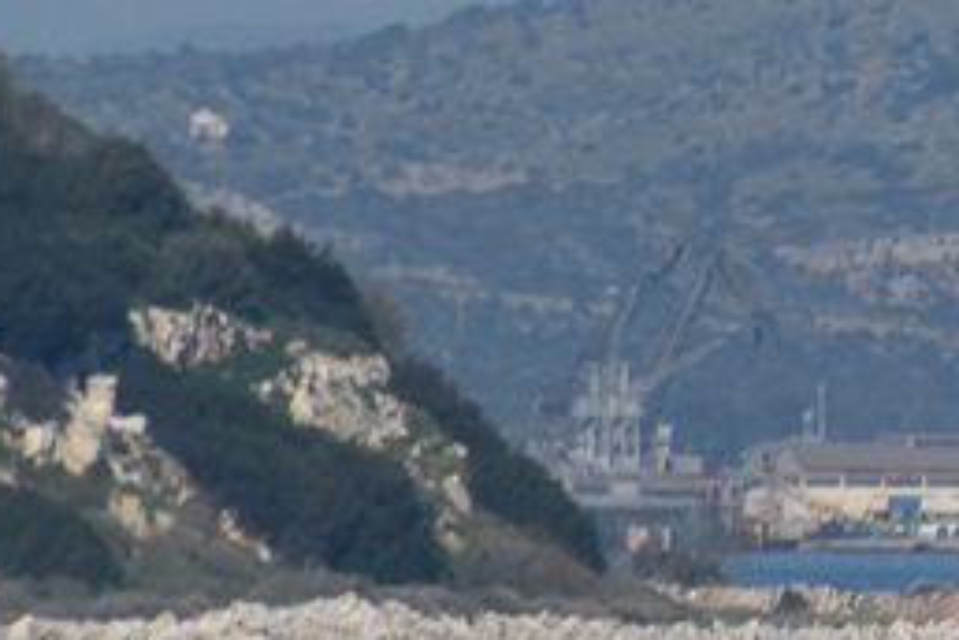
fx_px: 13505
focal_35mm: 507
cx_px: 1762
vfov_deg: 2.7
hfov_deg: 4.0
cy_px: 138
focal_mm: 85
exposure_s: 1/400
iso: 200
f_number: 10
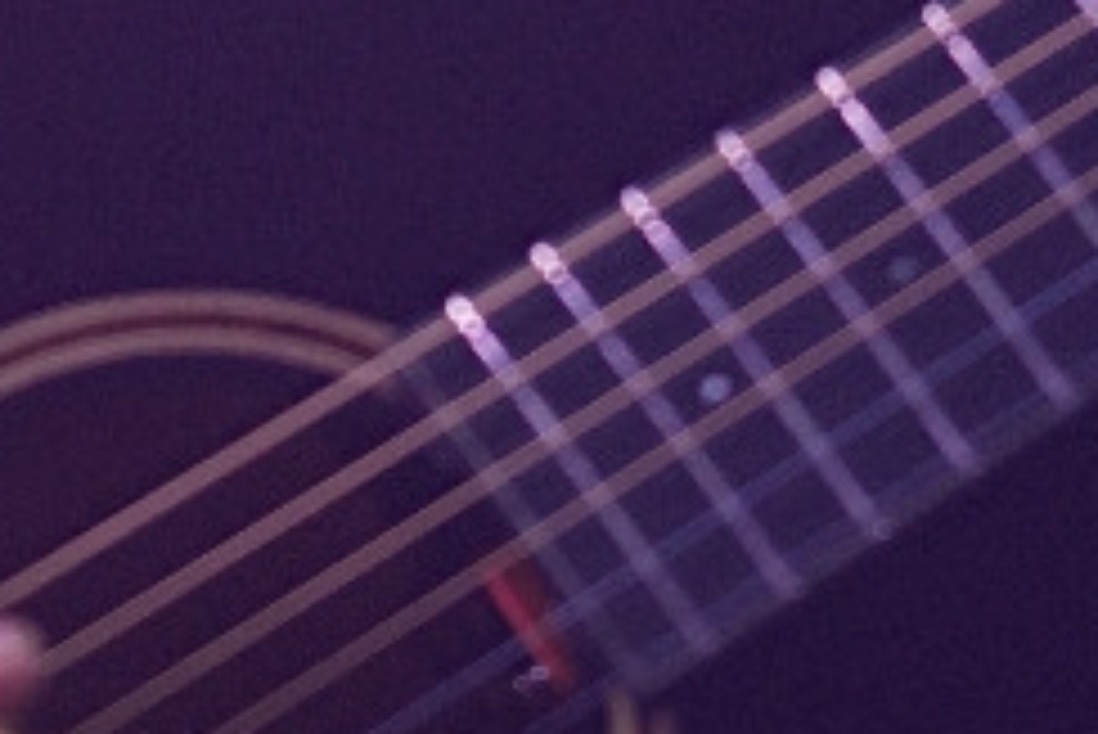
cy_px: -997
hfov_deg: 2.6
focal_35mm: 784
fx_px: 23940
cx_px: 230
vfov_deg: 1.7
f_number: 1.2
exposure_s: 1/125
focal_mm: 75
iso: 400
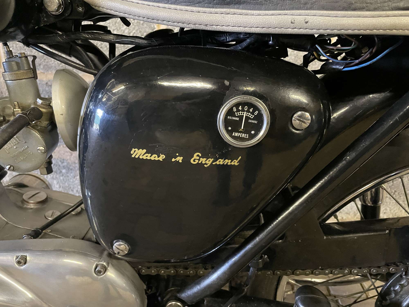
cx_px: 204
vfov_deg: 53.1
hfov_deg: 67.3
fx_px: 307
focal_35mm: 26
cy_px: 154
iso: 640
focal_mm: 4.2
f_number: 1.6
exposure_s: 1/25
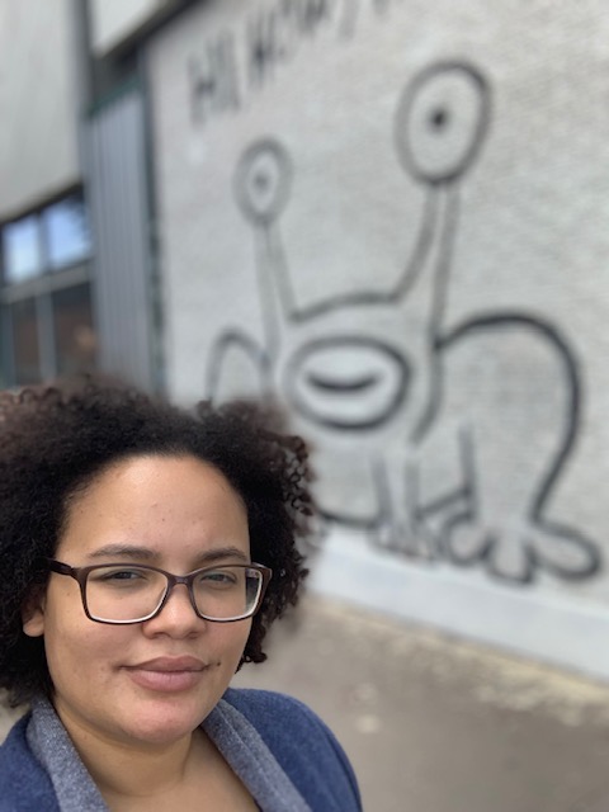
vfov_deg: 56.8
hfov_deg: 44.2
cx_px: 304
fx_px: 751
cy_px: 406
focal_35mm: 32
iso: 16
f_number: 2.2
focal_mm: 2.87
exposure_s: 1/141
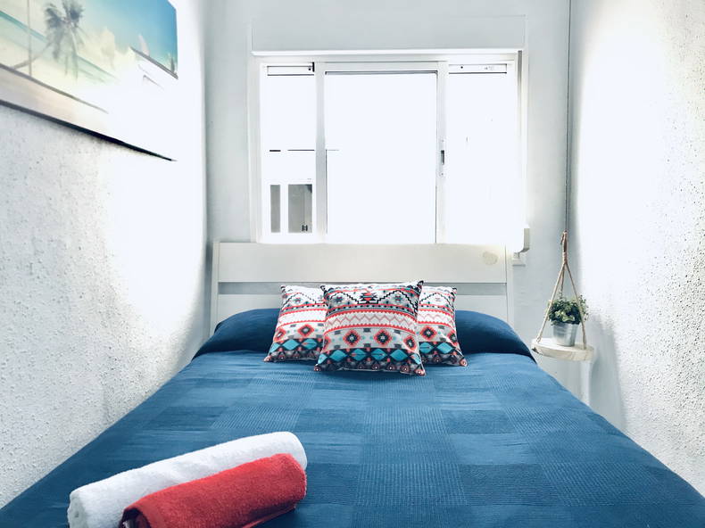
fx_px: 570
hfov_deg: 63.5
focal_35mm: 28
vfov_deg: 49.7
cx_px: 352
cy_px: 264
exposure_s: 1/25
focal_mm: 3.99
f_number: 1.8
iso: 32
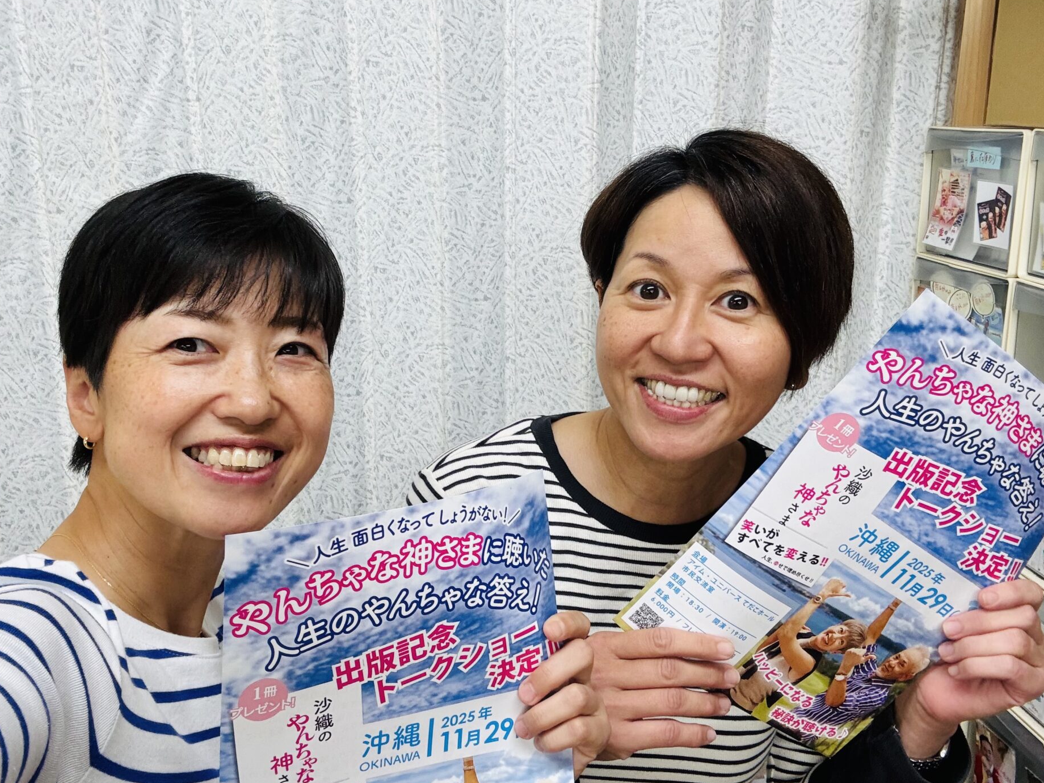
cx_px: 482
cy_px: 336
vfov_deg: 44.0
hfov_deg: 56.8
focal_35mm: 32
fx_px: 965
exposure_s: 1/60
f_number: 1.9
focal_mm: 2.69
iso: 80
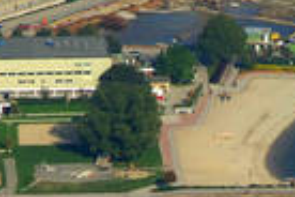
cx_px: 184
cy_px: 336
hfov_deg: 3.5
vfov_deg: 2.3
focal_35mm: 587
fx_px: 4810
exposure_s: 1/1000
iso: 400
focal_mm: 90
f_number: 8.5
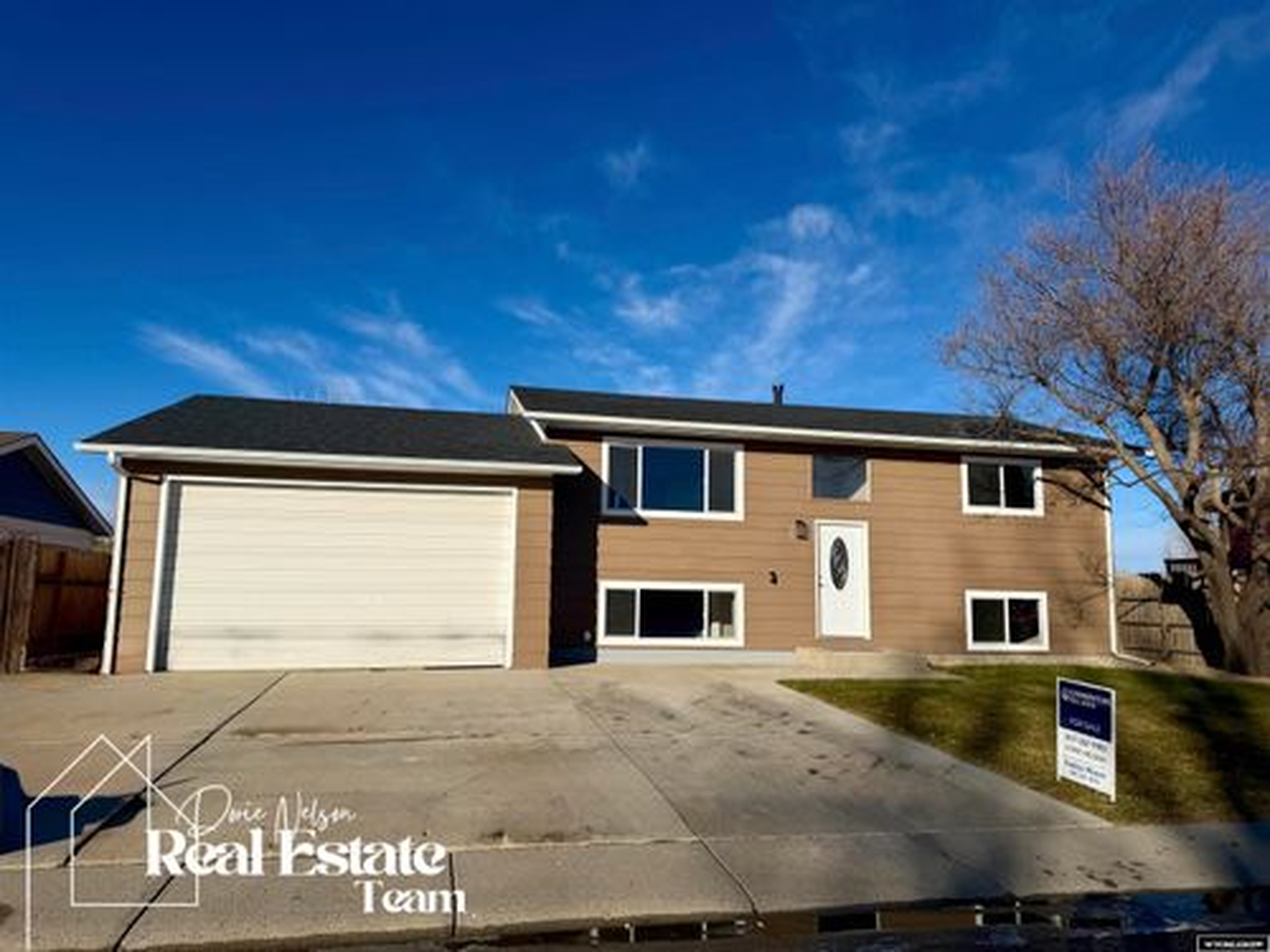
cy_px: 476
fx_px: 881
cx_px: 635
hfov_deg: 71.6
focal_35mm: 24
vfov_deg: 56.8
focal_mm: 6.76
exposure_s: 1/7353
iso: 80
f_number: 1.78
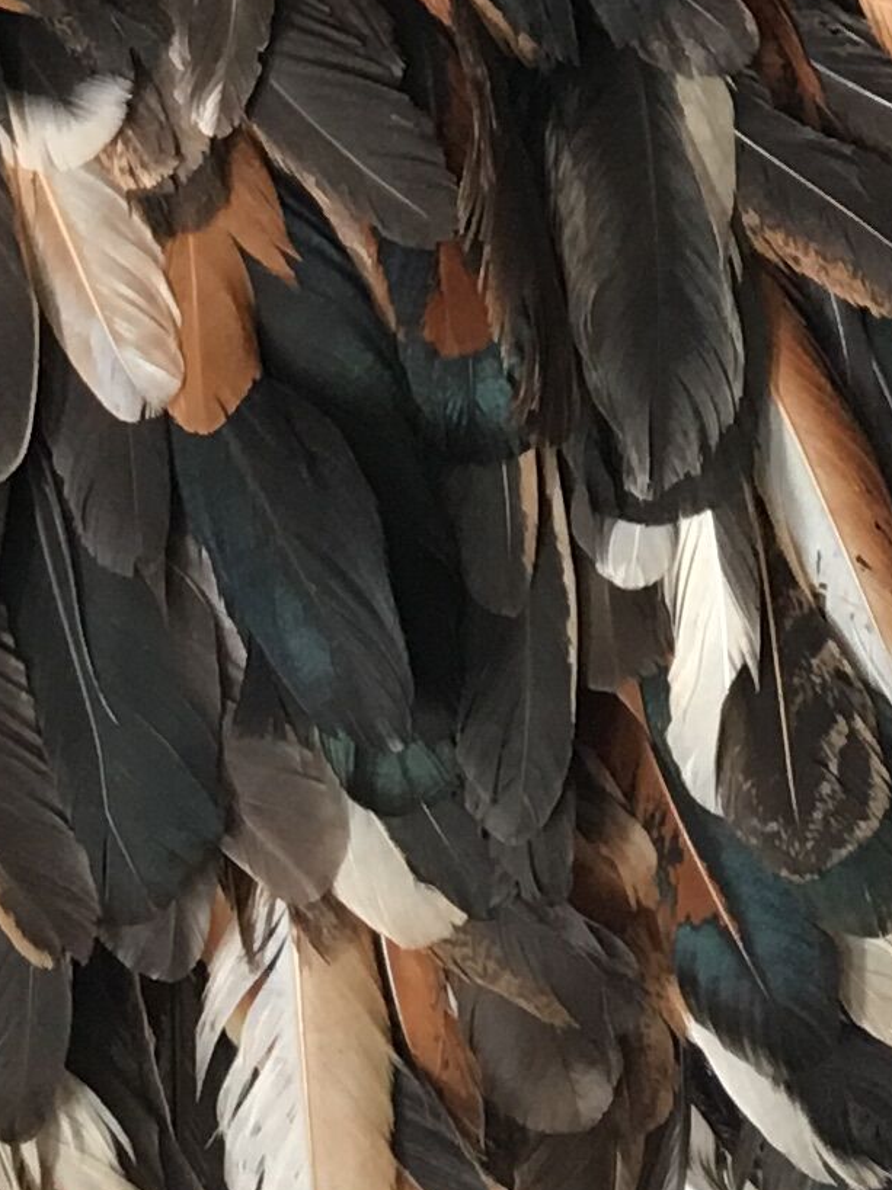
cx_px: 600
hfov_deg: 10.4
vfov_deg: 12.4
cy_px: -1071
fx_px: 4916
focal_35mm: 143
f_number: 2.2
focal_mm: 4.15
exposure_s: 1/33
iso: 50
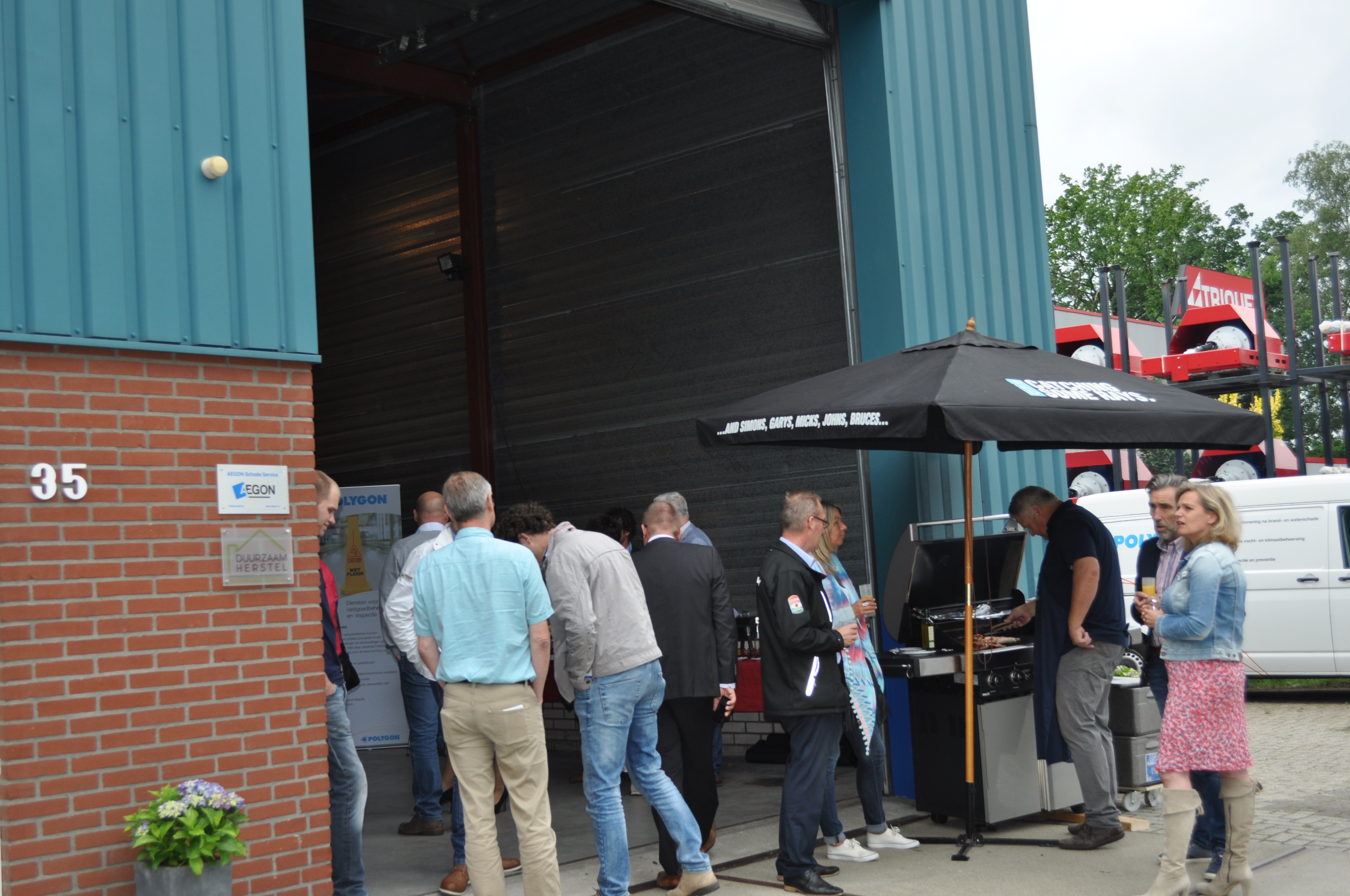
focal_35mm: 44
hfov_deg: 45.0
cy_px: 448
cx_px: 675
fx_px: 1629
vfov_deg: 30.8
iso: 200
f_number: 5
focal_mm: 29
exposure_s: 1/200
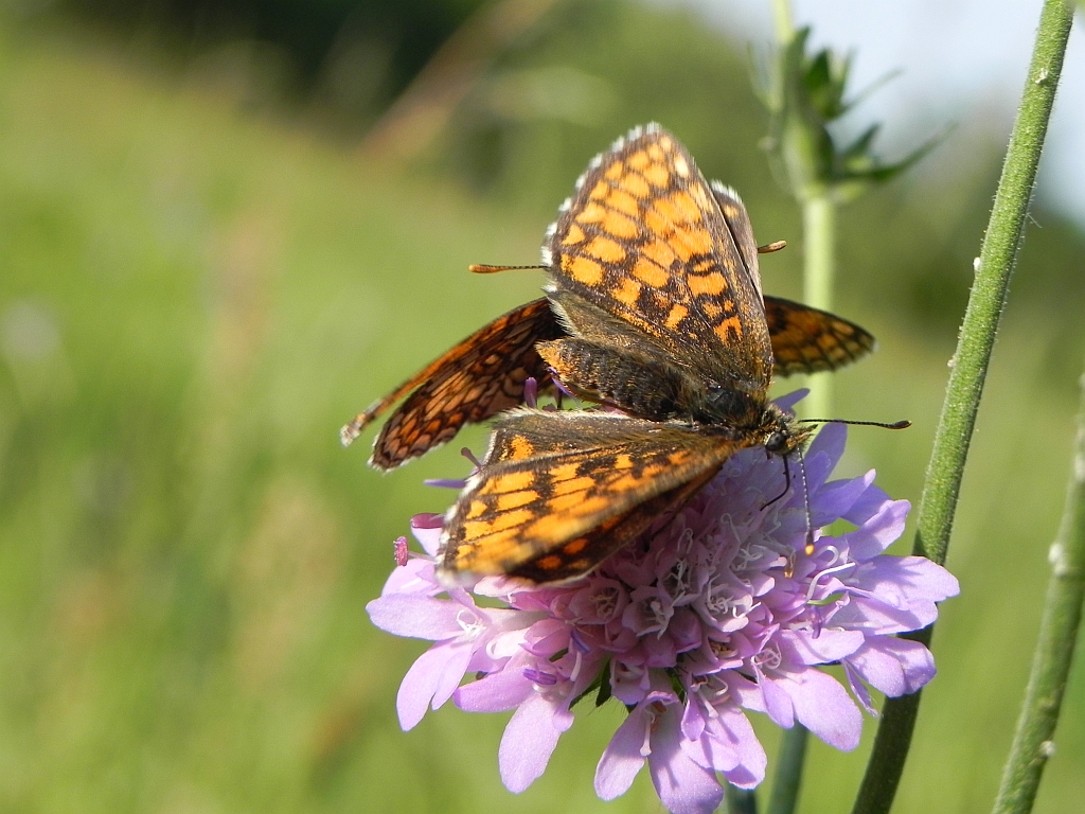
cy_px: 407
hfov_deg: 18.7
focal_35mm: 105
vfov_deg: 14.1
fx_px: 3291
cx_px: 542
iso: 160
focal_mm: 18.8
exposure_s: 1/613
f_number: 4.5
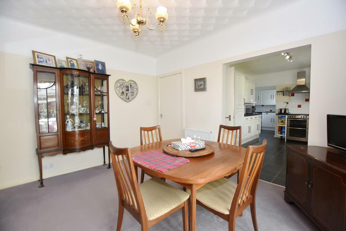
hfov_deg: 100.4
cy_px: 116
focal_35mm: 15
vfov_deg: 77.3
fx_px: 144
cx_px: 173
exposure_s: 1/250
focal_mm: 10
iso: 720
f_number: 3.5
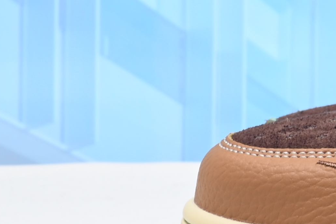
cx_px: 675
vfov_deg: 6.0
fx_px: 2110
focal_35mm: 226
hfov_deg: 8.6
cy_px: -168
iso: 100
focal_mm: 39
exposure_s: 1/2
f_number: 16
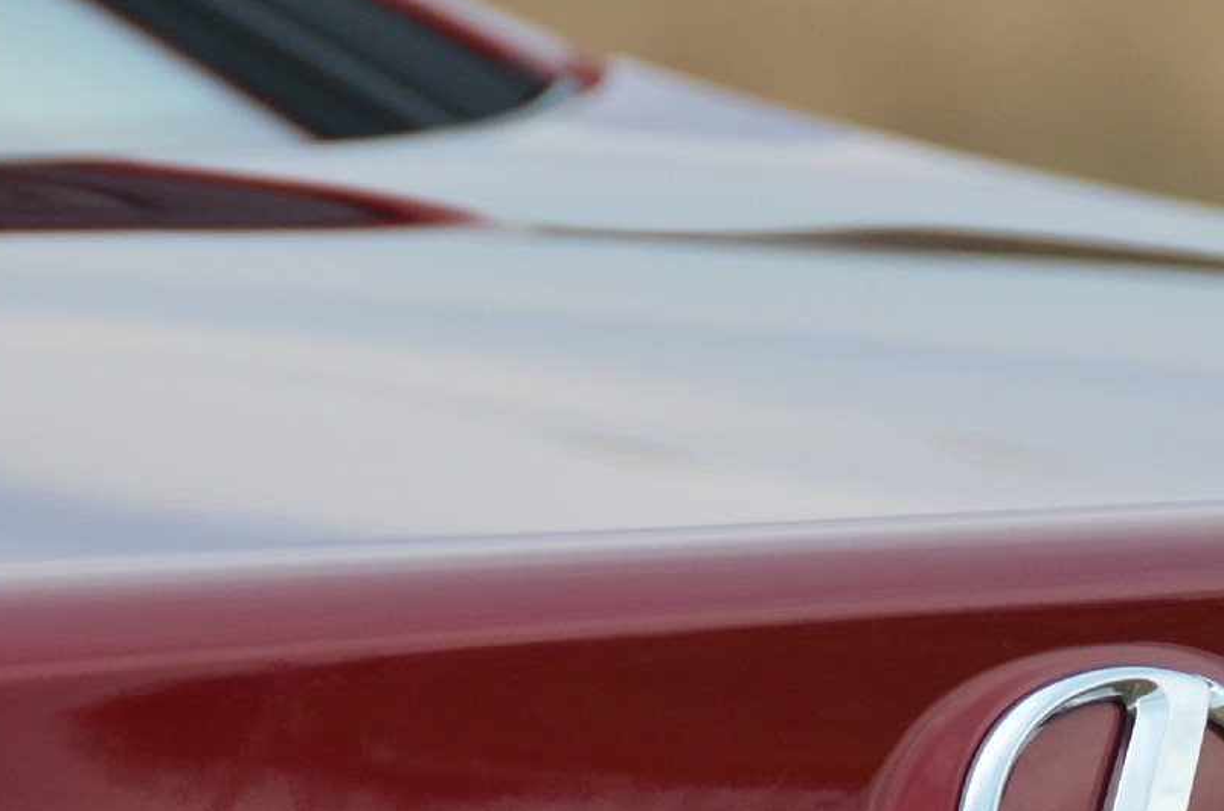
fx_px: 31693
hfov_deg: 2.2
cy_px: 957
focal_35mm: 934
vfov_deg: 1.5
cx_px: 1180
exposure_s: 1/1000
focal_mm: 200
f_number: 5.6
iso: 640
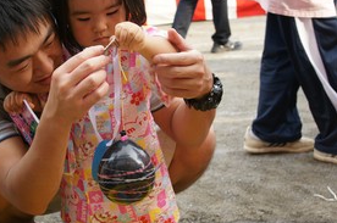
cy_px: 86
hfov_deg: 30.9
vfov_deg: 21.1
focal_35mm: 64
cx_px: 82
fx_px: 598
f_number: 5.6
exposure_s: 1/160
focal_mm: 28
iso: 200
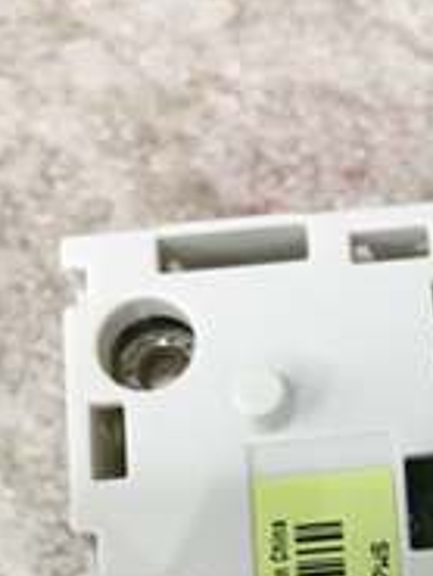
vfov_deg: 19.3
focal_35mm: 94
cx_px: 542
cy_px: 750
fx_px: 1566
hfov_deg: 15.1
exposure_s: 1/33
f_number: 2.2
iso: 125
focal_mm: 4.15
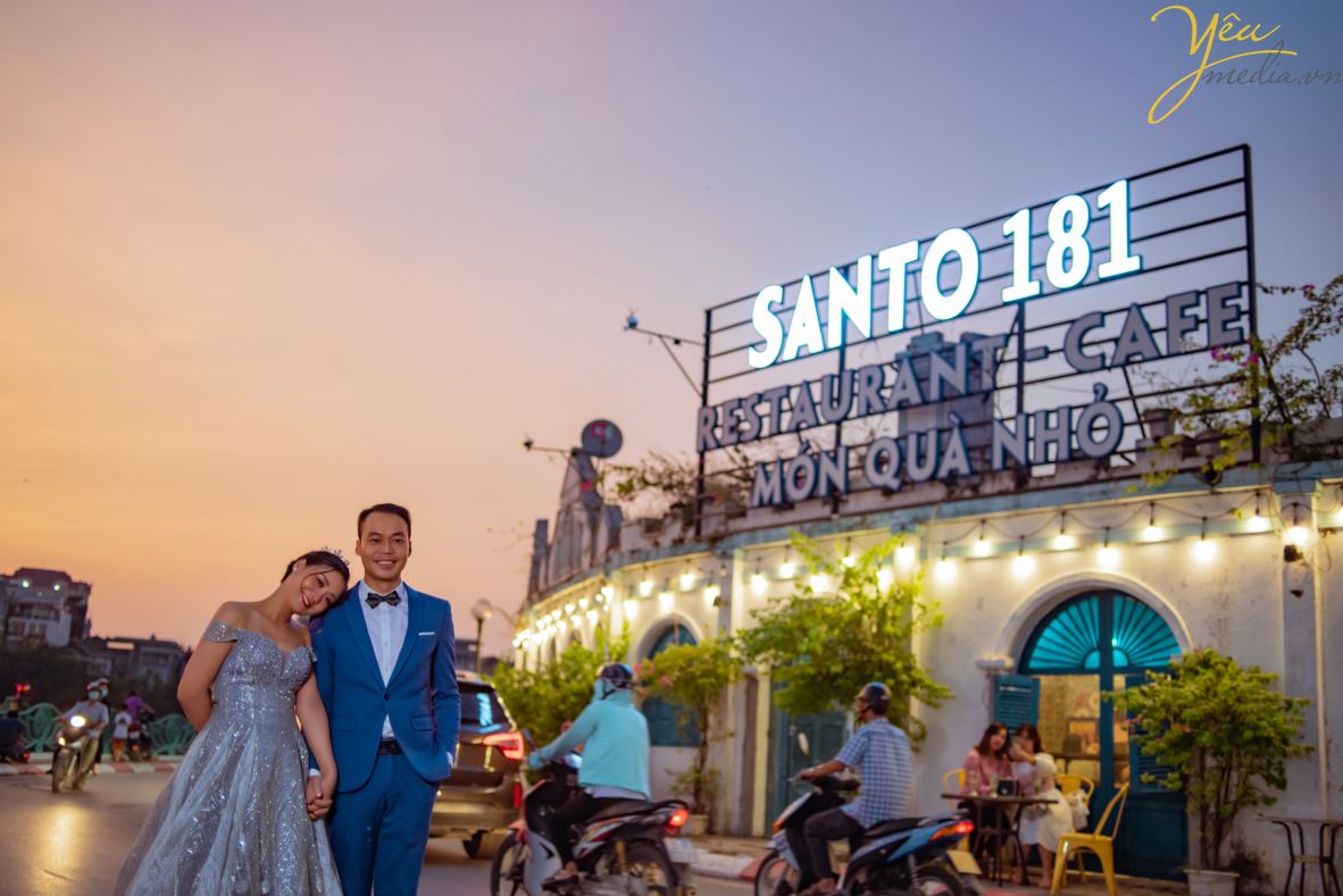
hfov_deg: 51.9
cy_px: 466
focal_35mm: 37
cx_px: 648
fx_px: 1381
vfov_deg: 36.0
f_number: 2.5
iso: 500
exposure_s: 1/125
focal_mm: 35
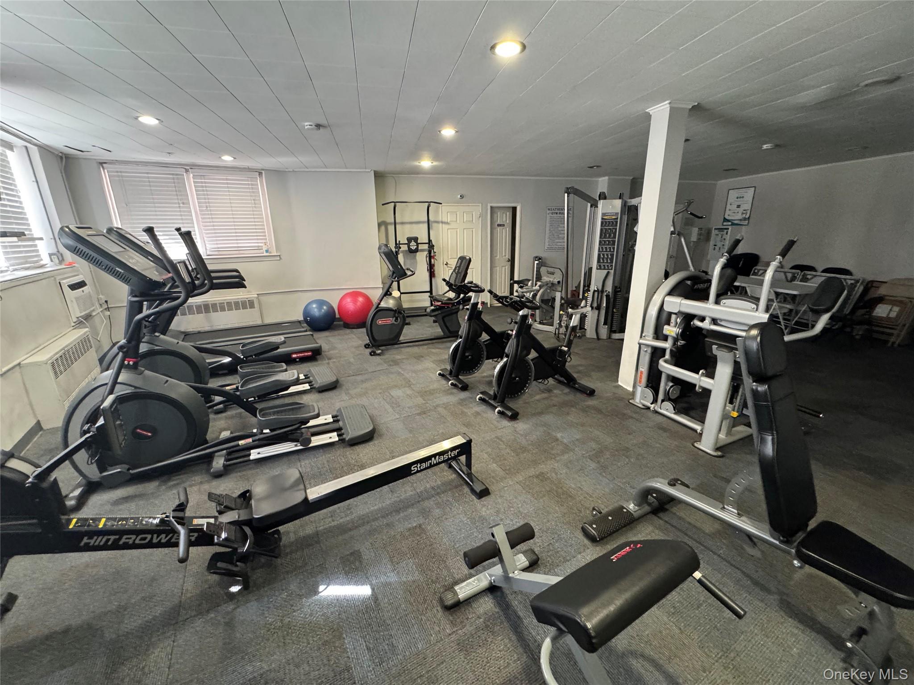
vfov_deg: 85.7
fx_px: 370
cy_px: 342
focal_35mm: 14
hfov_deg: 102.1
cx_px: 457
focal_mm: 2.22
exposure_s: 1/60
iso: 640
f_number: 2.2
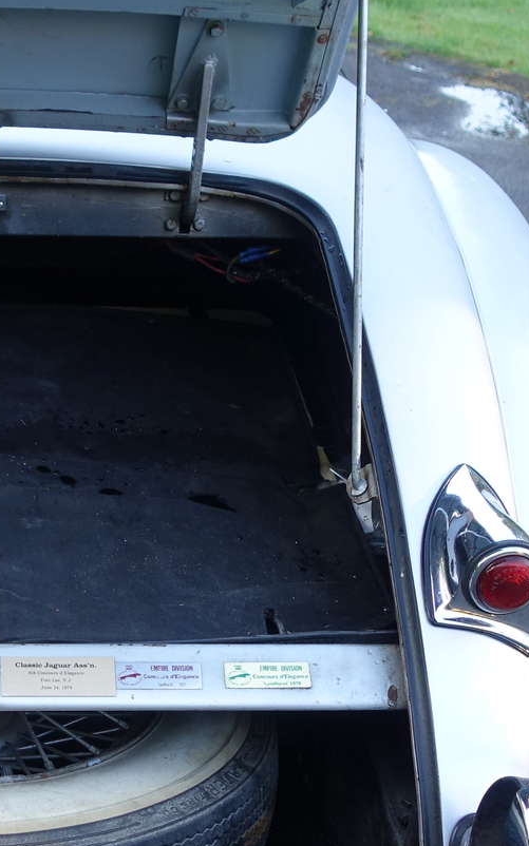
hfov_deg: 20.6
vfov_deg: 32.9
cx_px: 0
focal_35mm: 61
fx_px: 1408
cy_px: 625
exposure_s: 1/80
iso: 125
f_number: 2.8
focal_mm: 8.8
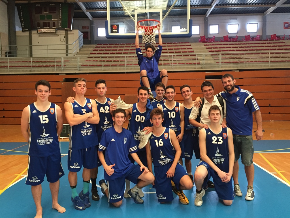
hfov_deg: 61.7
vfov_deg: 48.2
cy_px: 109
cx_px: 145
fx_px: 243
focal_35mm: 29
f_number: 2.2
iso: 200
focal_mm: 4.15
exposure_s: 1/33
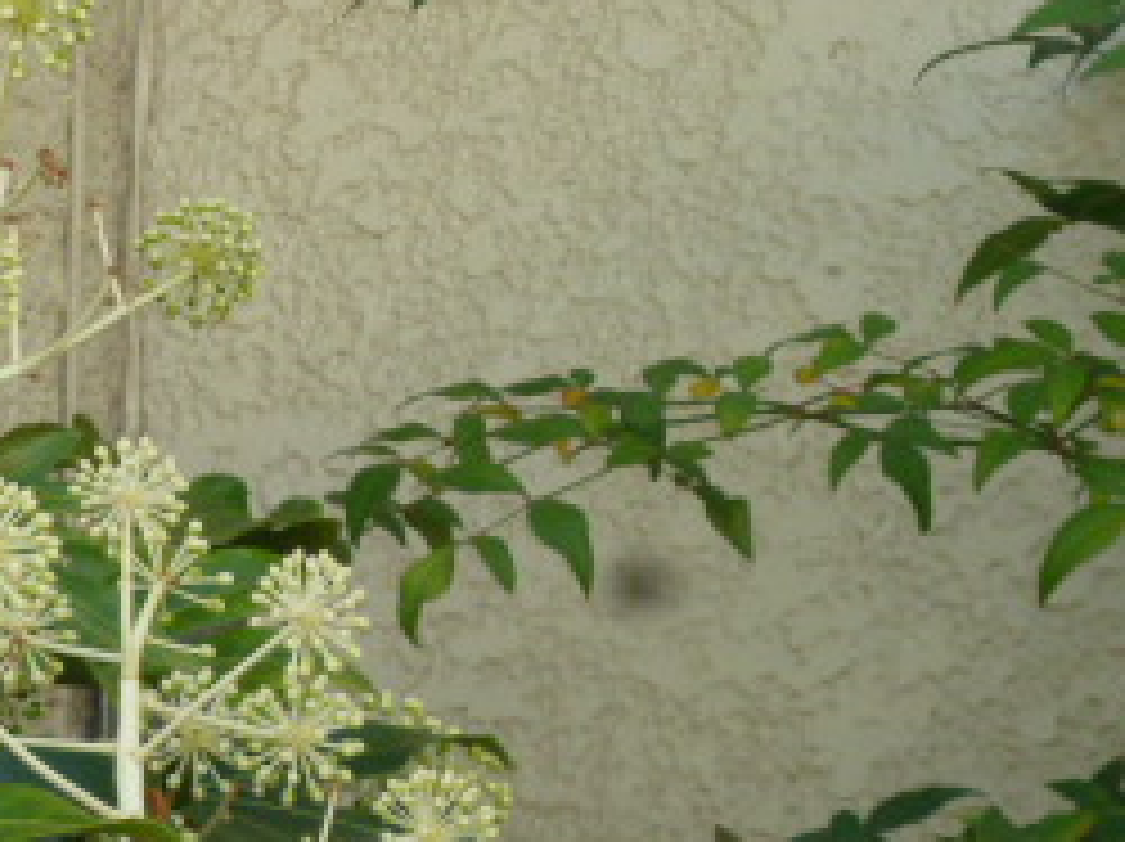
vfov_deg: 7.4
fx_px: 6494
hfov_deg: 9.8
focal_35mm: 200
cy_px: 608
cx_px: 0
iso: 160
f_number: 5.4
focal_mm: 13.9
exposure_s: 1/100
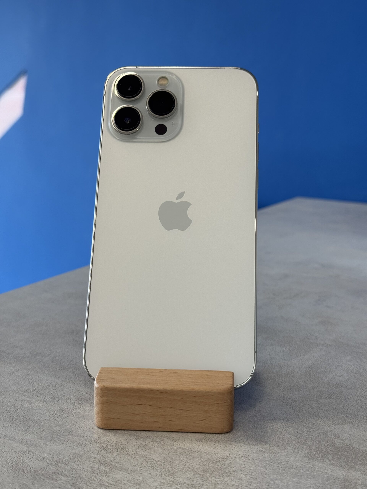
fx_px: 679
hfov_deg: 30.3
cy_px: 244
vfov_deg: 39.7
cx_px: 184
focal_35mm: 48
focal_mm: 6.76
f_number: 1.78
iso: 50
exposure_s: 1/131
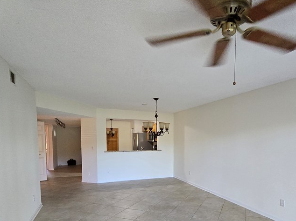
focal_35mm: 21
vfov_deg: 61.6
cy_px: 150
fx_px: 180
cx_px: 181
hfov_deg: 77.9
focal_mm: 2.2
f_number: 2.2
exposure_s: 1/60
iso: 640
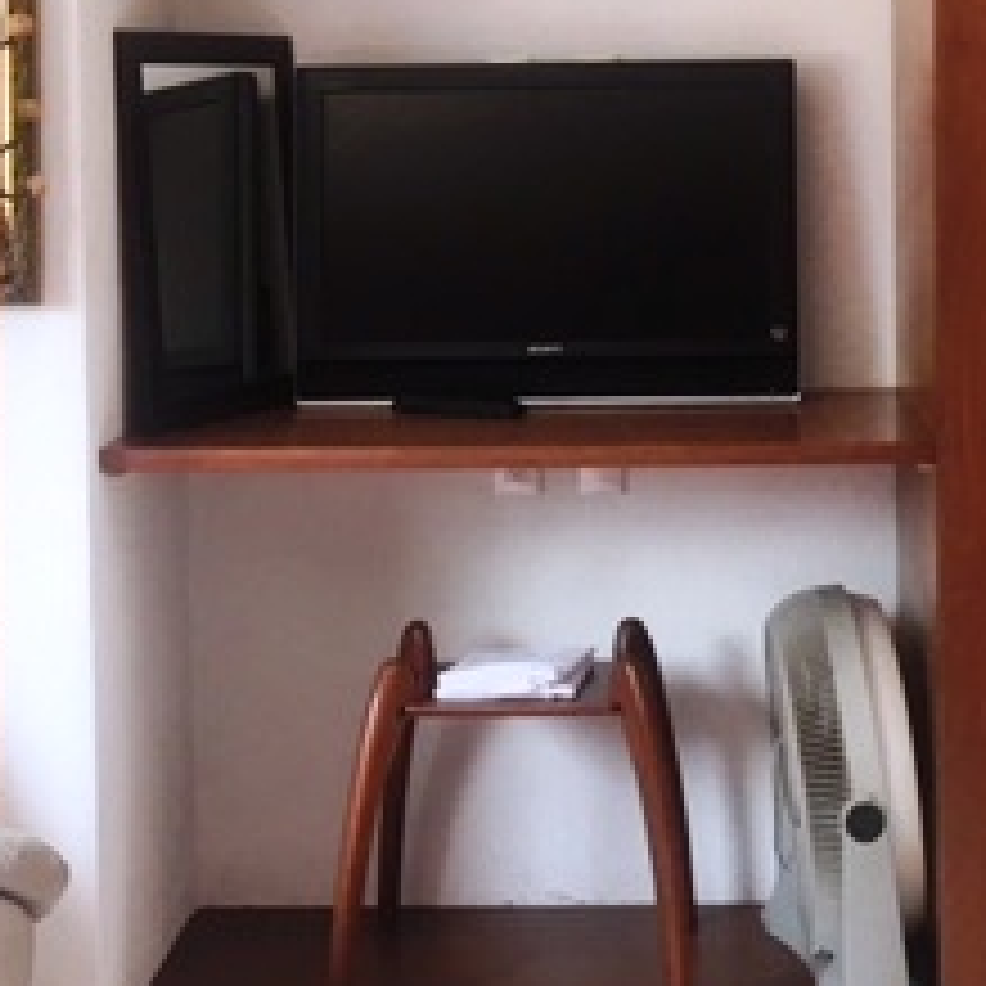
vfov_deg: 22.9
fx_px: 2417
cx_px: 585
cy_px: 257
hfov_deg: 23.0
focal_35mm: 75
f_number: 2.2
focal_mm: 4.15
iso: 50
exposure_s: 1/30
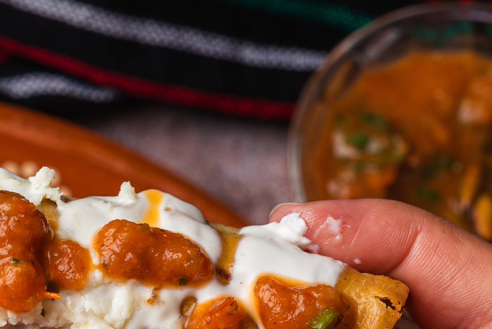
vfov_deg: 8.4
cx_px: -241
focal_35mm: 163
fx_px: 2229
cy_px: 295
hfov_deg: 12.0
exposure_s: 1/200
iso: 100
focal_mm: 50
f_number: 7.1
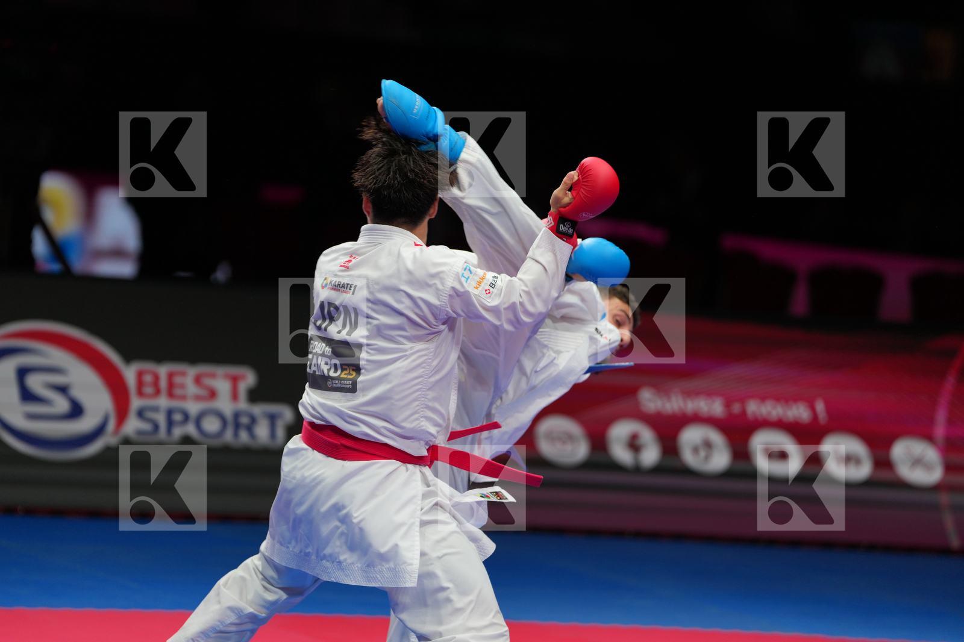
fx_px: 5354
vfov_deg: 6.9
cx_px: 482
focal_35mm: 200
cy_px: 321
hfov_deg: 10.3
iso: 400
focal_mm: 200
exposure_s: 1/1000
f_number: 2.8
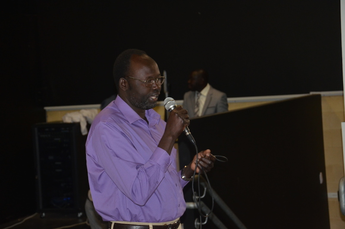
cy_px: 114
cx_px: 172
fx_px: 889
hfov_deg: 22.0
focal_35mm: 93
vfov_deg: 14.6
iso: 800
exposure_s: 1/60
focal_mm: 62
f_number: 5.3
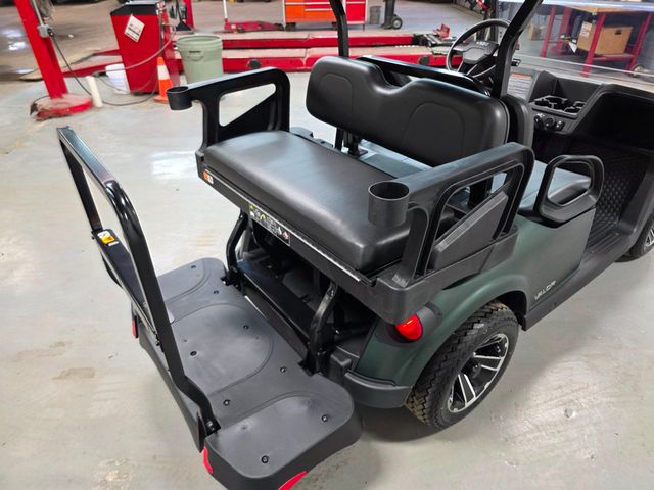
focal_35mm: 23
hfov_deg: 73.9
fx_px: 435
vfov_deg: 58.9
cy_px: 245
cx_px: 327
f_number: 1.7
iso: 250
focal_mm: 6.3
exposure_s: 1/120
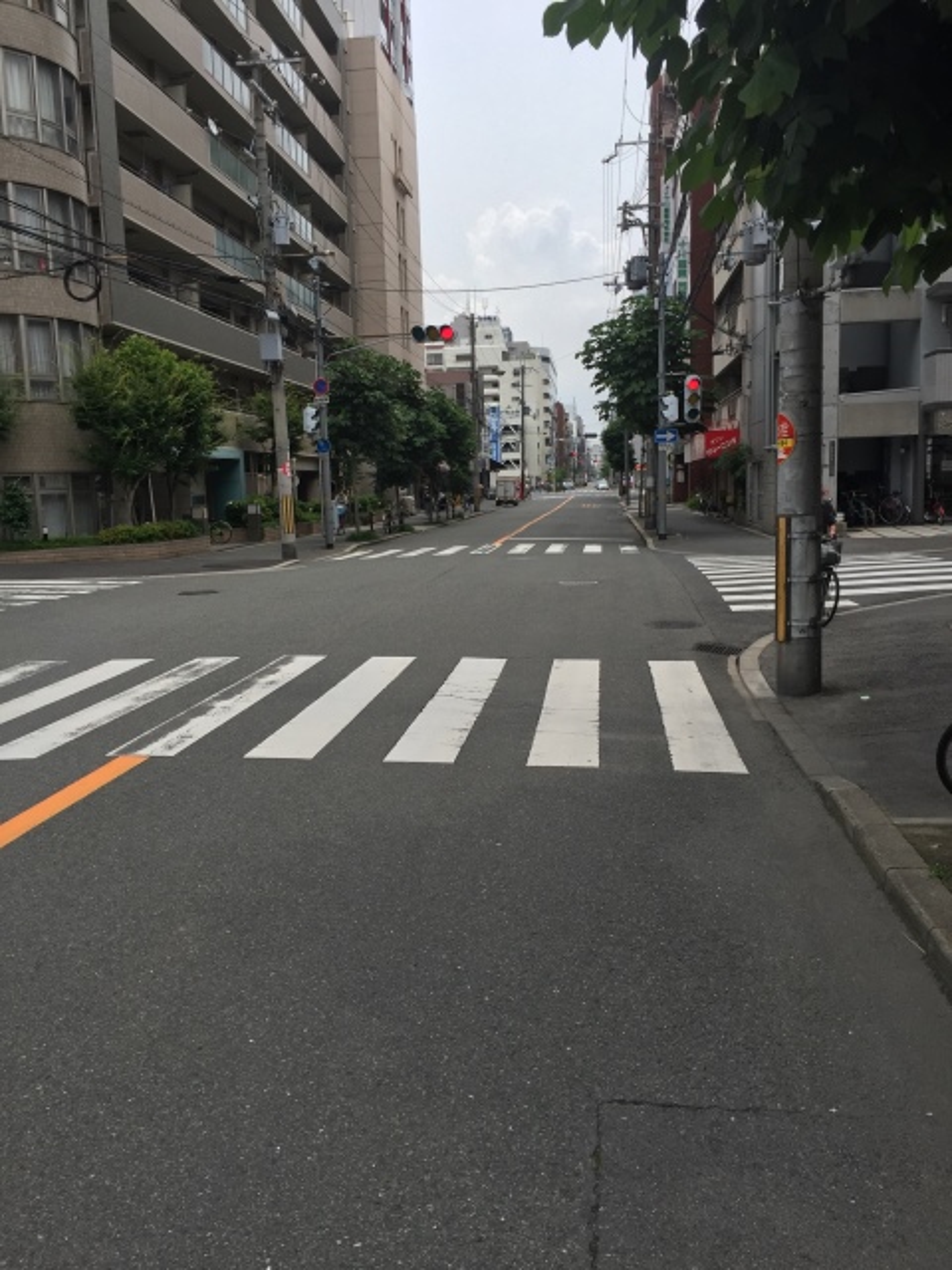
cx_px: 476
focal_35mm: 29
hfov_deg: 48.2
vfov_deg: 61.7
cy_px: 635
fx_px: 1063
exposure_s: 1/1721
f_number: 2.2
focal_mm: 4.15
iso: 32
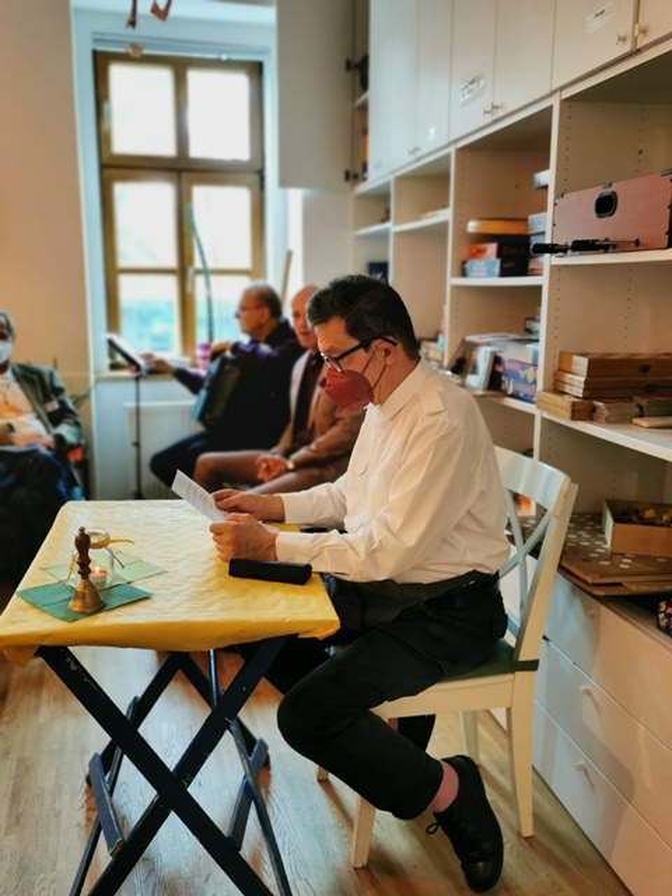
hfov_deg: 42.9
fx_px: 854
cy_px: 448
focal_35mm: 33
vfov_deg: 55.4
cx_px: 336
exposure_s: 1/50
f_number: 1.8
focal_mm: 5.58
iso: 200
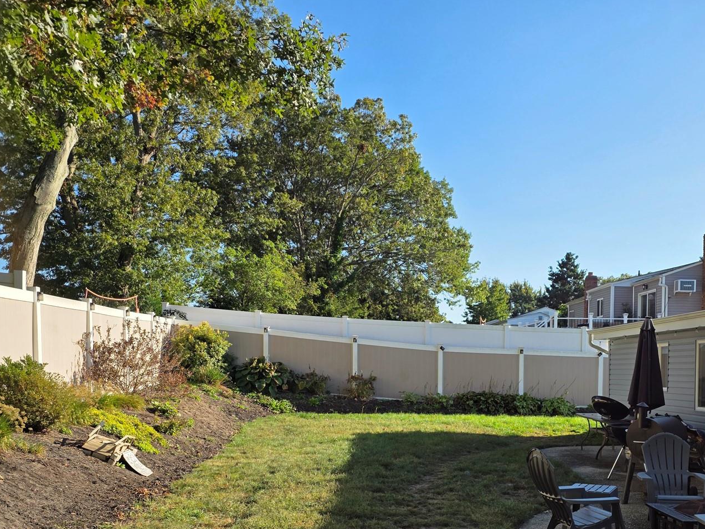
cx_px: 452
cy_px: 404
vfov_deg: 37.6
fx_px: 754
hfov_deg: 49.5
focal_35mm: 37
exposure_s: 1/4057
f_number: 1.7
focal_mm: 6.3
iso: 80
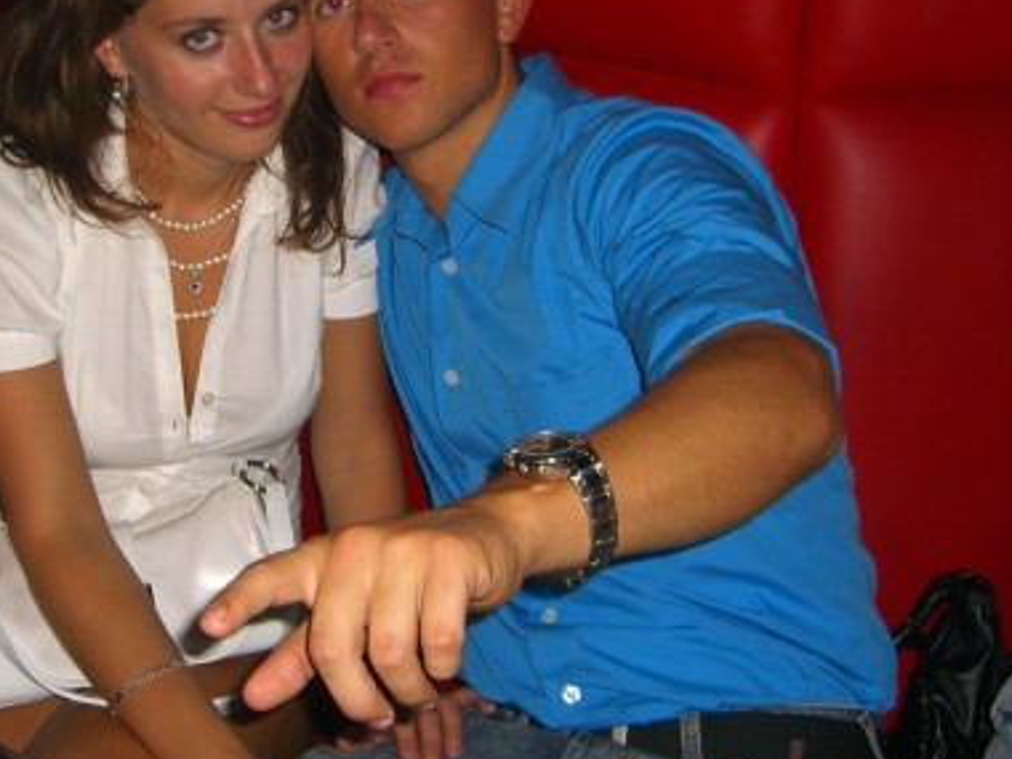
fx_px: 1754
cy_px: 245
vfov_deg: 24.3
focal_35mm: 60
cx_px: 344
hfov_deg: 31.9
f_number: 2.8
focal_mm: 7.9
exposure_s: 1/60
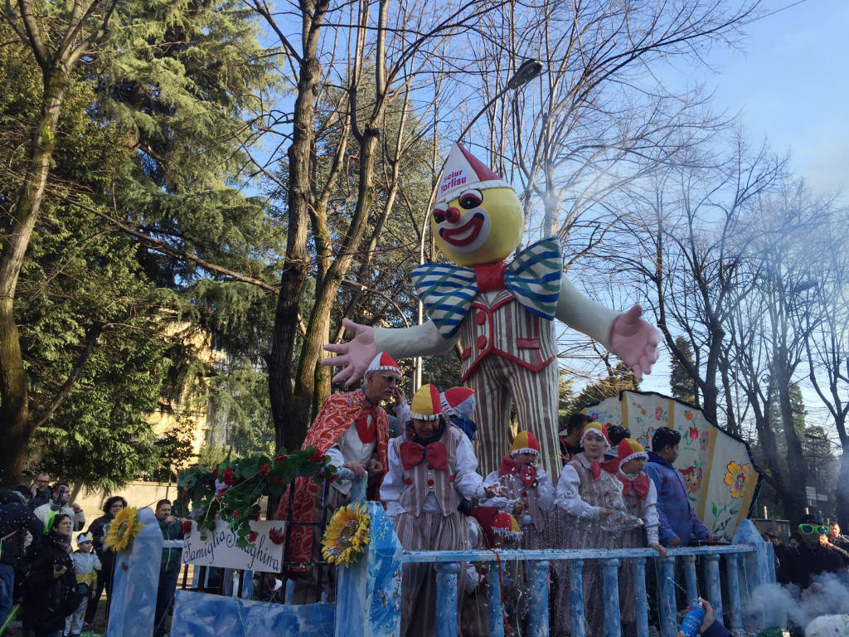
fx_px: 711
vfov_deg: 48.2
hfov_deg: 61.7
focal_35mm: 29
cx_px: 424
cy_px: 318
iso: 32
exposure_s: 1/542
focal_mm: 4.15
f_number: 2.2
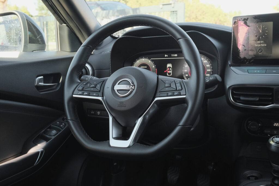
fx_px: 295
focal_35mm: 38
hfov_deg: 50.7
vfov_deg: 35.1
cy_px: 93
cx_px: 140
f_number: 7.1
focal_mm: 25.6
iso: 2000
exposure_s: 1/125
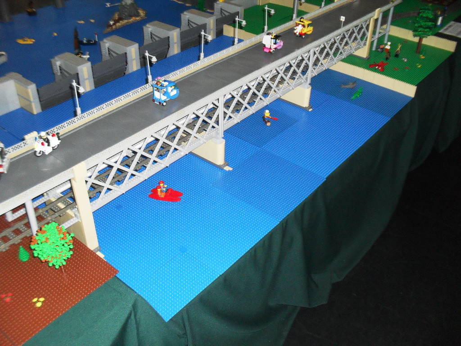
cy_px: 173
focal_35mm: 35
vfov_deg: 40.7
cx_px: 230
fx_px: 466
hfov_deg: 52.6
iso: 200
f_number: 3.2
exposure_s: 1/45
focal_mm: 6.3
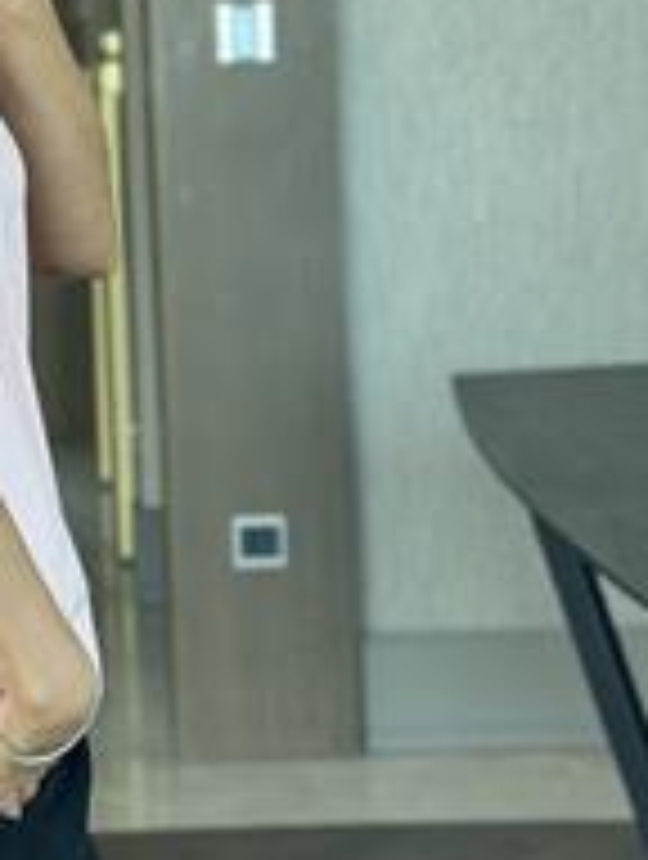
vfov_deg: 15.5
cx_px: -117
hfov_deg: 11.5
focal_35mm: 127
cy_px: 315
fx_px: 3159
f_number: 1.78
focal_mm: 6.86
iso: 125
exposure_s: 1/121
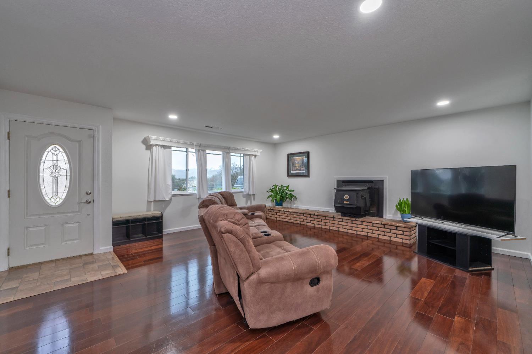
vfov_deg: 81.2
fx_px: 207
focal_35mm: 14
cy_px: 177
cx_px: 266
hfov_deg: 104.3
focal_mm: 14
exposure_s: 1/10
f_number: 6.3
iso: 320
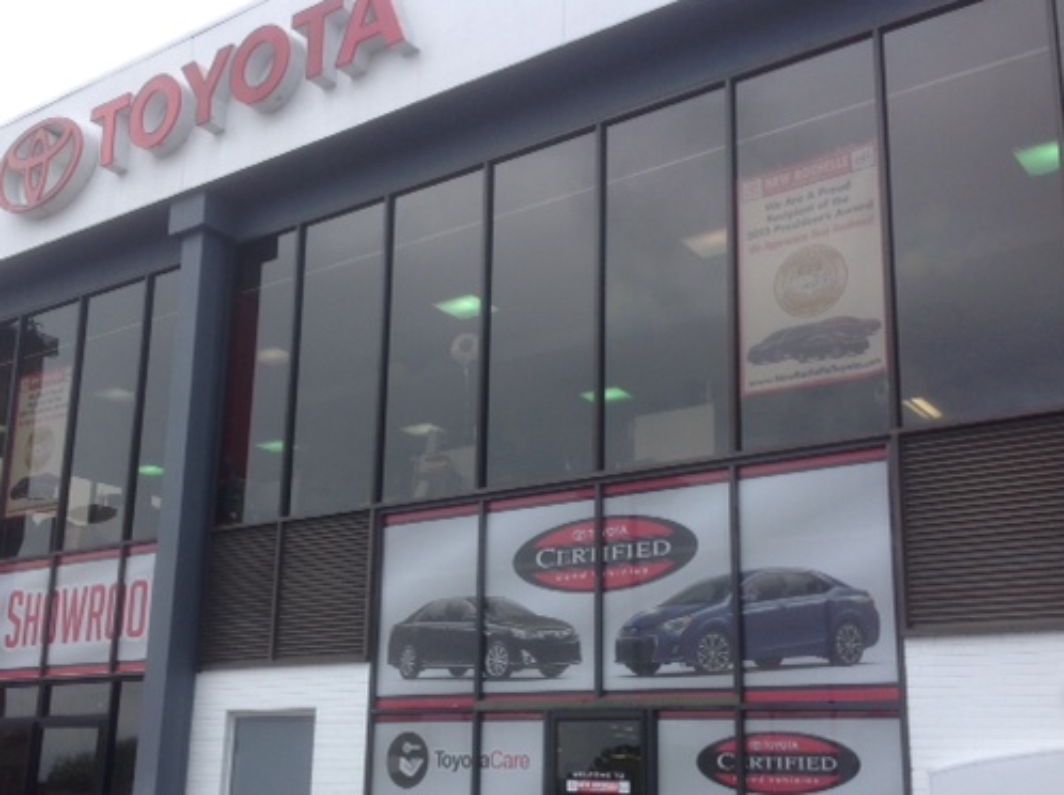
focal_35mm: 45
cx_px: 459
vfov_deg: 32.0
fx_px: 1381
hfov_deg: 42.0
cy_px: 485
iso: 50
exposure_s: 1/703
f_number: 2.4
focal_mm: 4.28
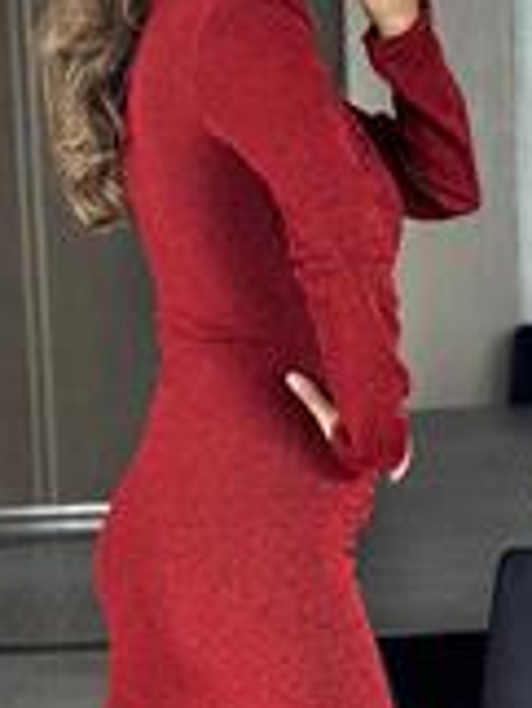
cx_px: 295
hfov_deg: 9.8
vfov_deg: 13.0
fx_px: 3090
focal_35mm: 151
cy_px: 545
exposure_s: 1/99
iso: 125
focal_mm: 6.86
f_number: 1.78
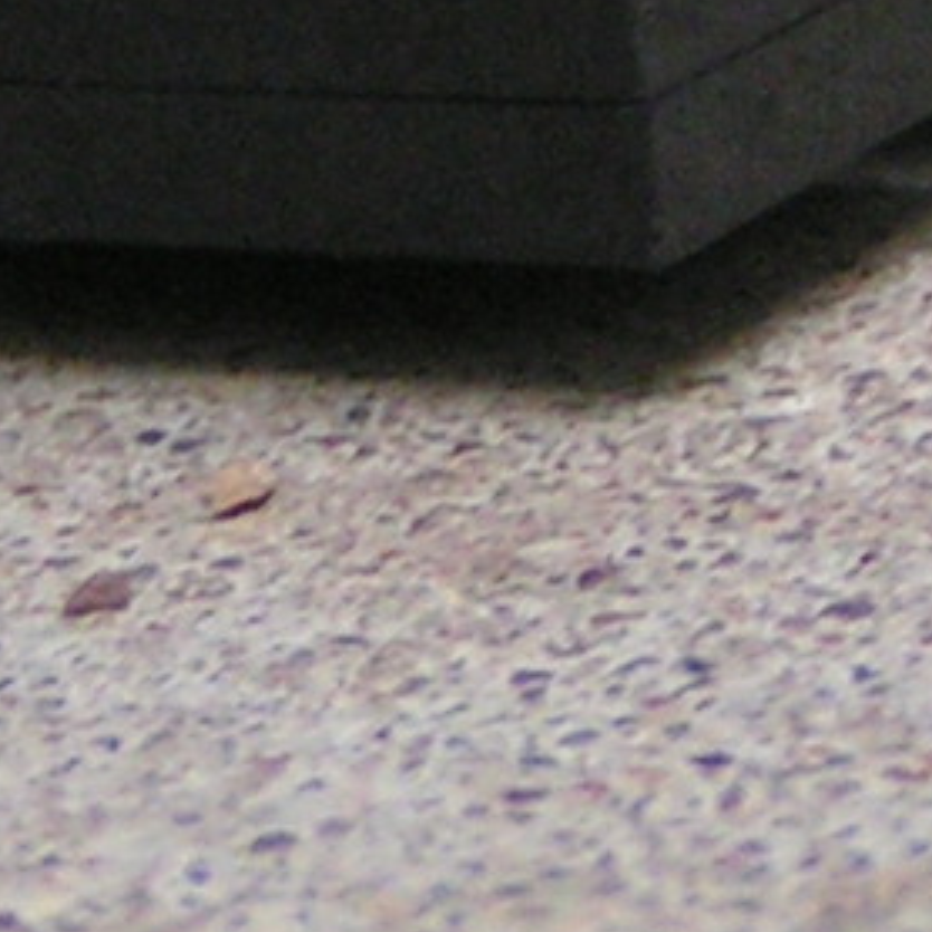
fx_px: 7524
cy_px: -443
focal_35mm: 247
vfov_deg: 7.0
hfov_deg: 7.1
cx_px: 687
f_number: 2.8
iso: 125
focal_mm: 5.8
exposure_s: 1/40
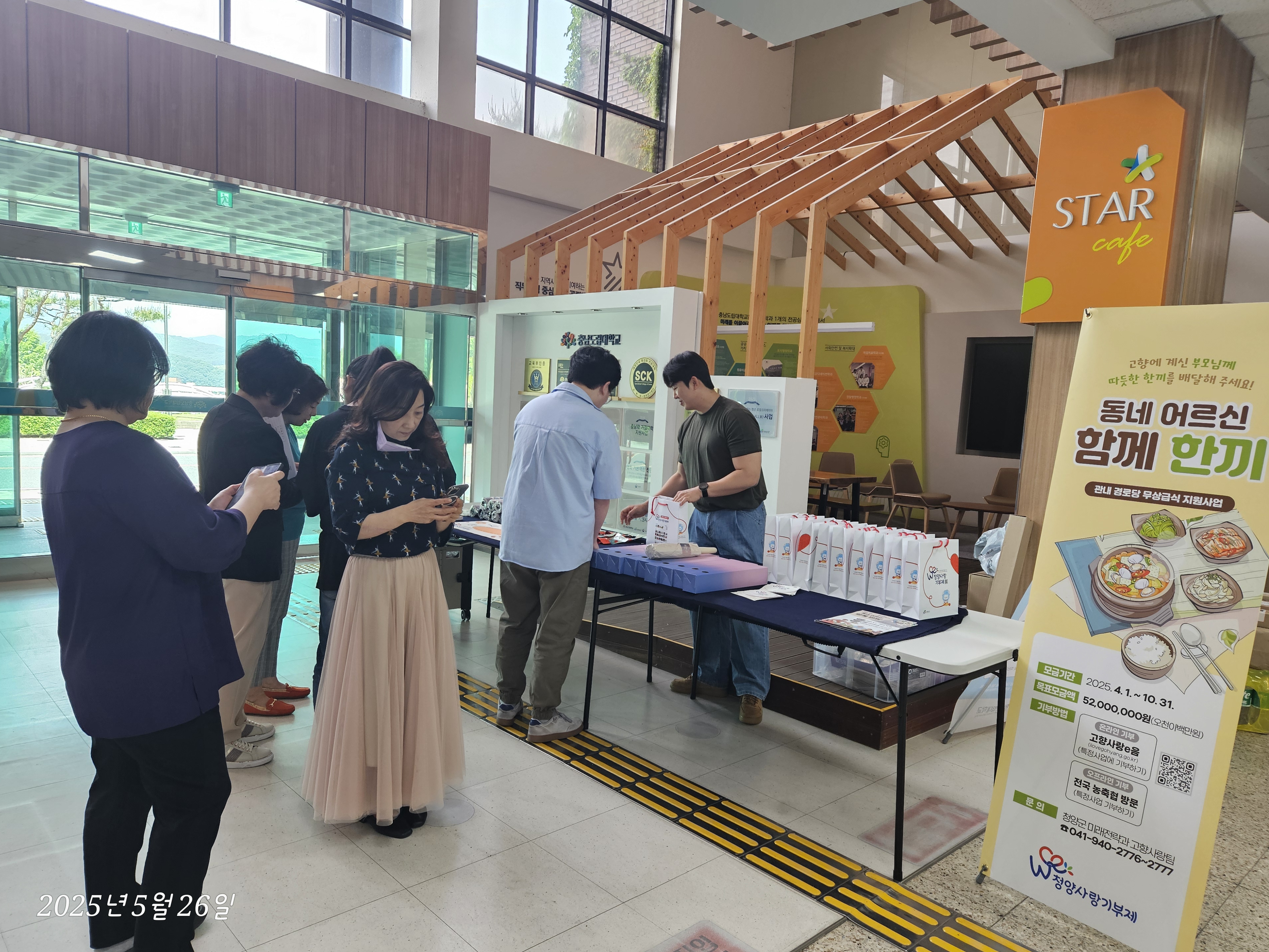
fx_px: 880
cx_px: 637
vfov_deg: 56.8
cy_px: 488
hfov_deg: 71.6
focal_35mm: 24
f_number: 1.8
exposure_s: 1/120
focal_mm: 5.4
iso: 125
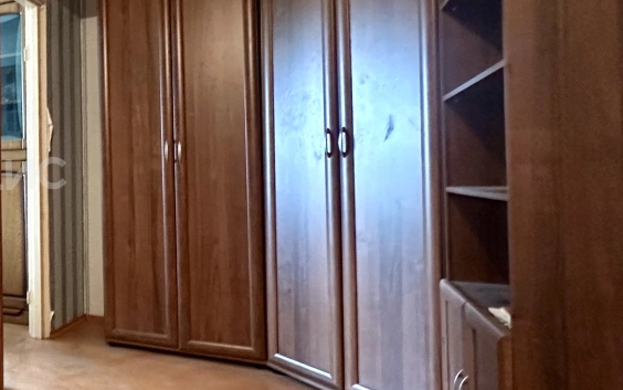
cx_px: -61
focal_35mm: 33
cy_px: 174
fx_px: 561
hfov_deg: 44.5
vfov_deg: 38.3
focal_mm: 2.22
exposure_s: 1/50
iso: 800
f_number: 2.2
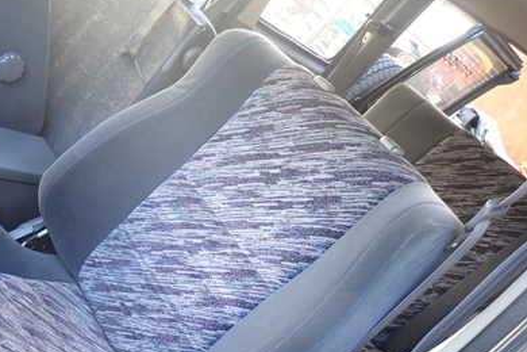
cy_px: 273
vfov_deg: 32.6
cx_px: 124
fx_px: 586
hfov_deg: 46.5
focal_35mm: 40
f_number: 2
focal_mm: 4.5
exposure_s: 1/40
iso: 200
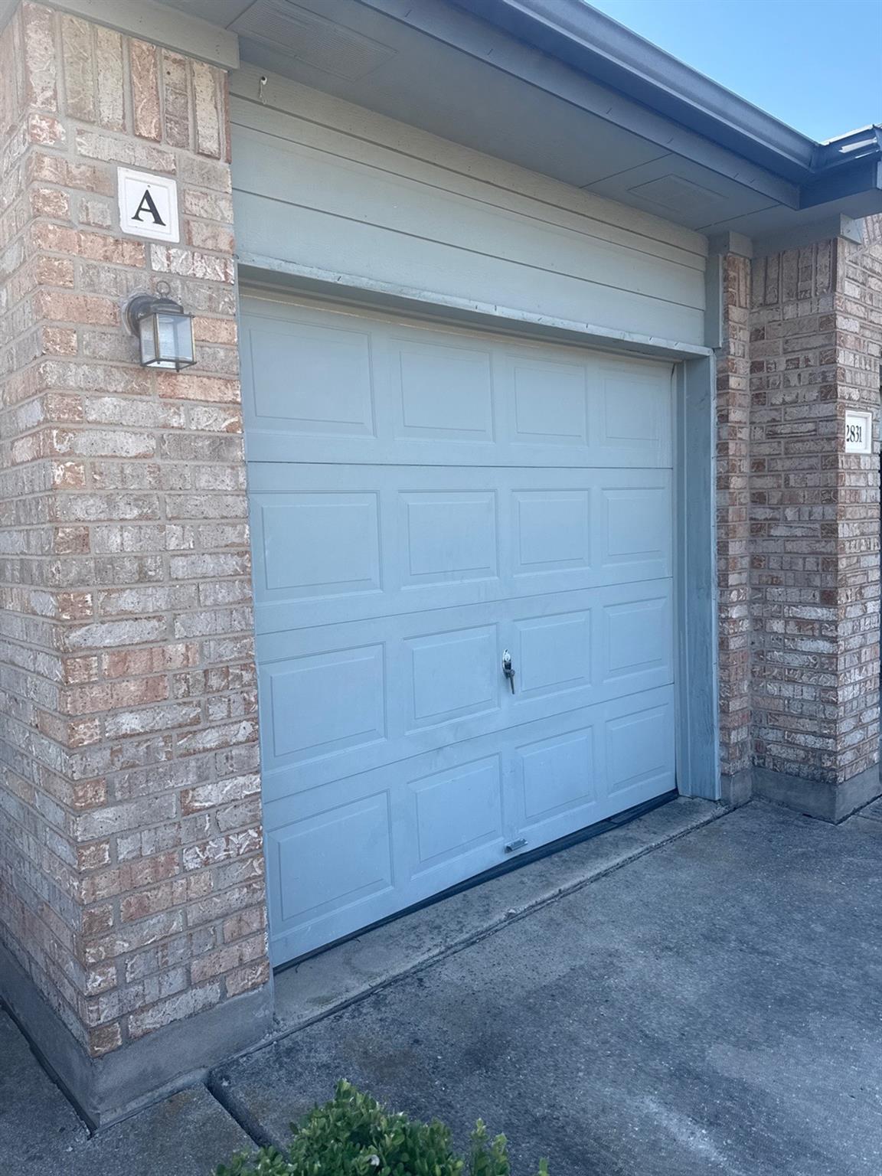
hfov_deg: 56.8
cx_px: 441
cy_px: 588
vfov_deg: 71.6
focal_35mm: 24
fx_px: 815
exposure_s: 1/1131
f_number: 1.78
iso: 80
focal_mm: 6.76
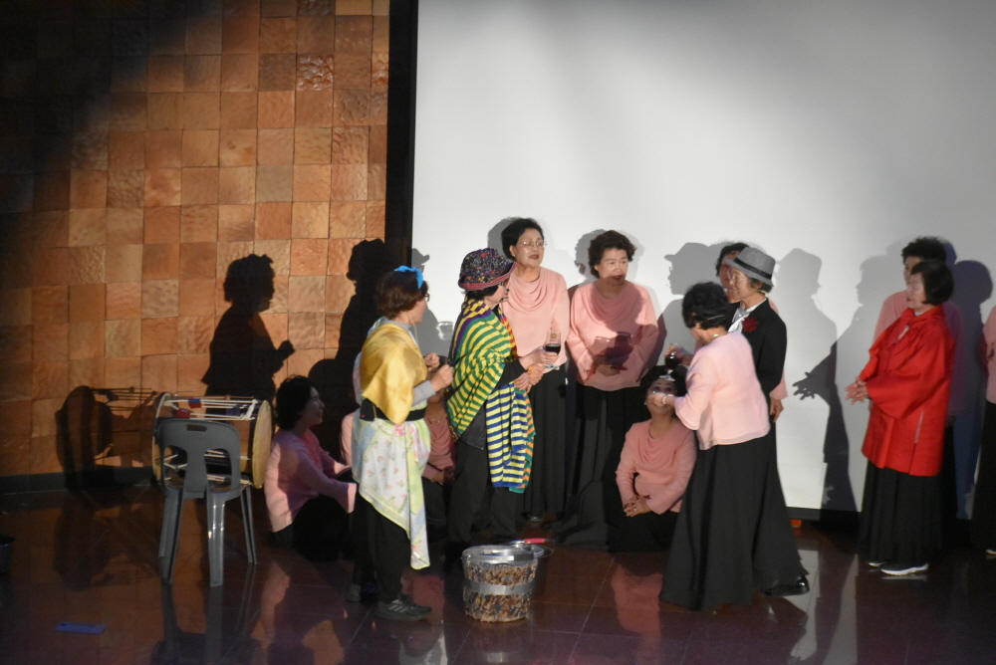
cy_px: 332
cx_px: 498
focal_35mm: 153
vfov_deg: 9.0
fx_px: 4235
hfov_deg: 13.4
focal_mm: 102
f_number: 4.8
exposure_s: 1/60
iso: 3600
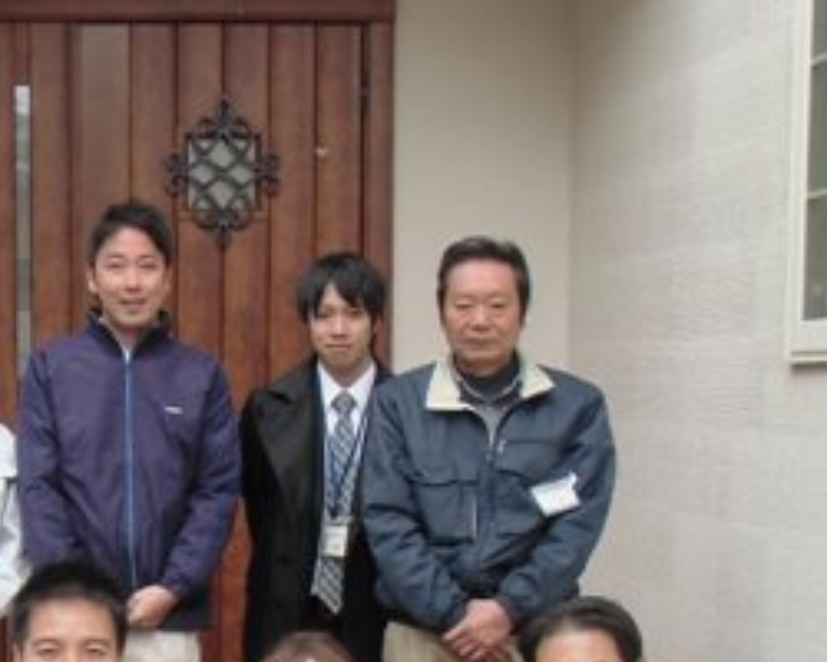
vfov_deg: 19.7
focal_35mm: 75
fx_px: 1836
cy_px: 682
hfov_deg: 24.5
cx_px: 60
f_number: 3.5
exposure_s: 1/100
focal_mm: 5.36
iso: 64
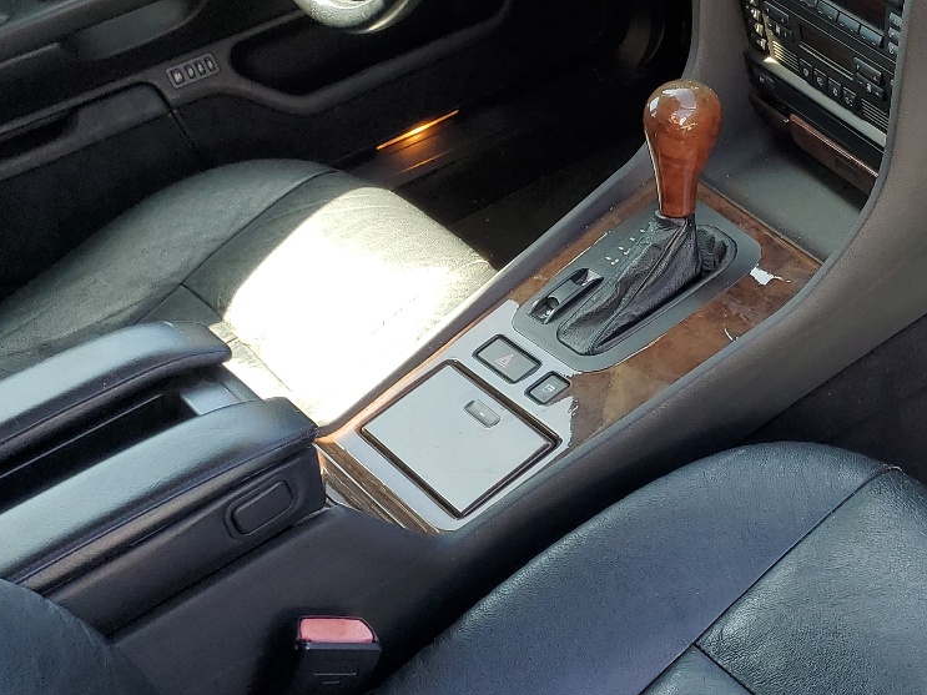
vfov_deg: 26.0
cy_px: 238
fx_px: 1499
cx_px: 948
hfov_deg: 31.5
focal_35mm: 56
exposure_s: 1/208
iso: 50
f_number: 1.5
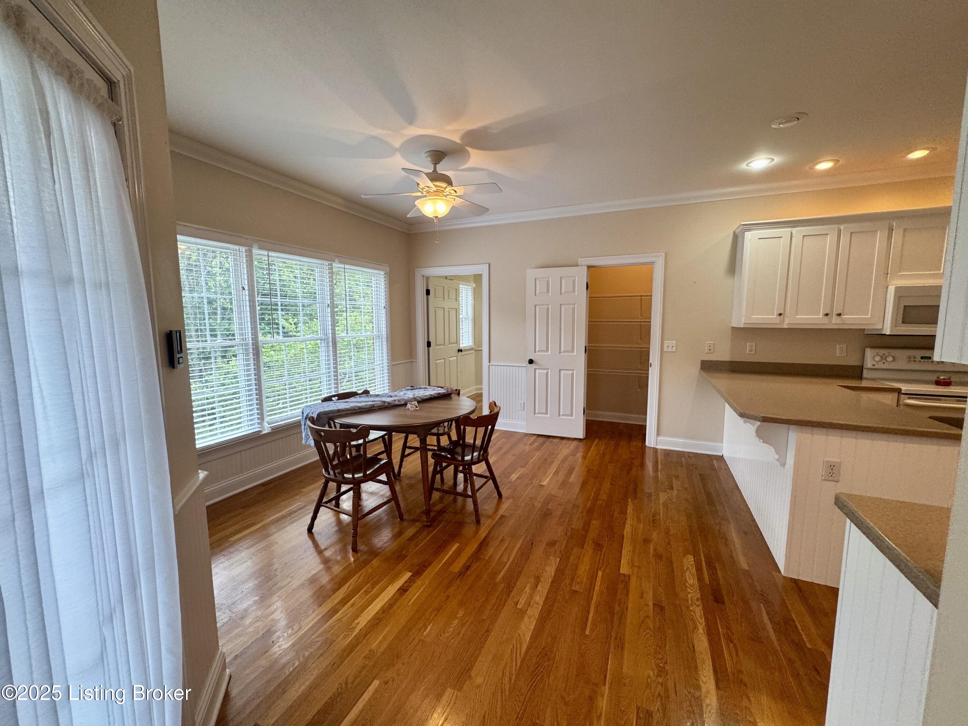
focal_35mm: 14
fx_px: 391
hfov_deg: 102.1
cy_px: 363
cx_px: 484
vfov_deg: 85.7
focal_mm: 2.22
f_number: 2.2
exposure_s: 1/120
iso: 125
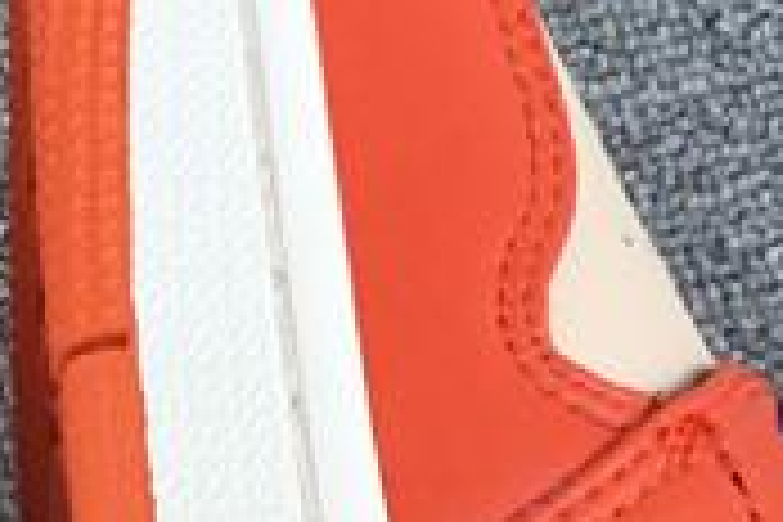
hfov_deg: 12.3
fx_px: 3632
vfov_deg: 8.1
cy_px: 650
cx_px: 342
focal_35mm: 167
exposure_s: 1/255
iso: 25
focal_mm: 3.3
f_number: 2.4
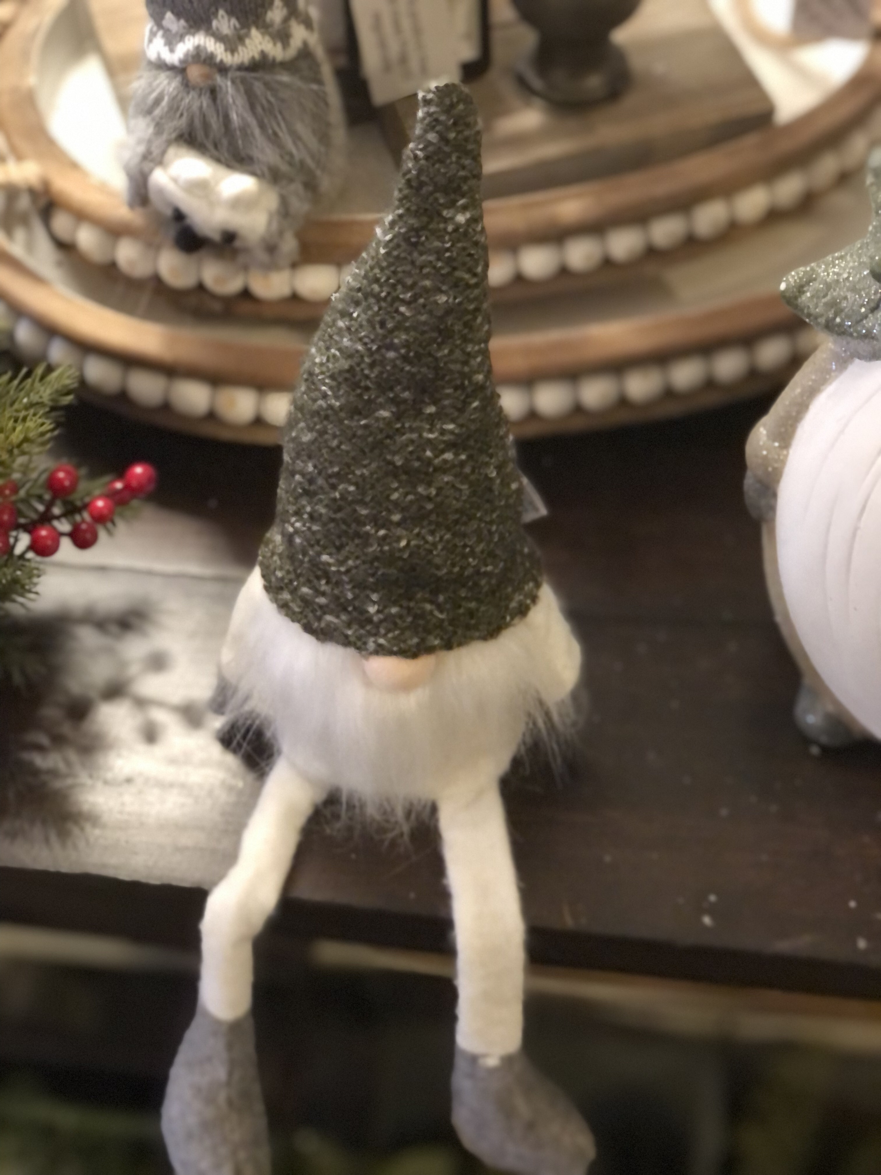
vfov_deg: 33.8
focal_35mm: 57
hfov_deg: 25.7
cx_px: 440
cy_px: 588
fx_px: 1934
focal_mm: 6.6
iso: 1250
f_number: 2.8
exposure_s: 1/30
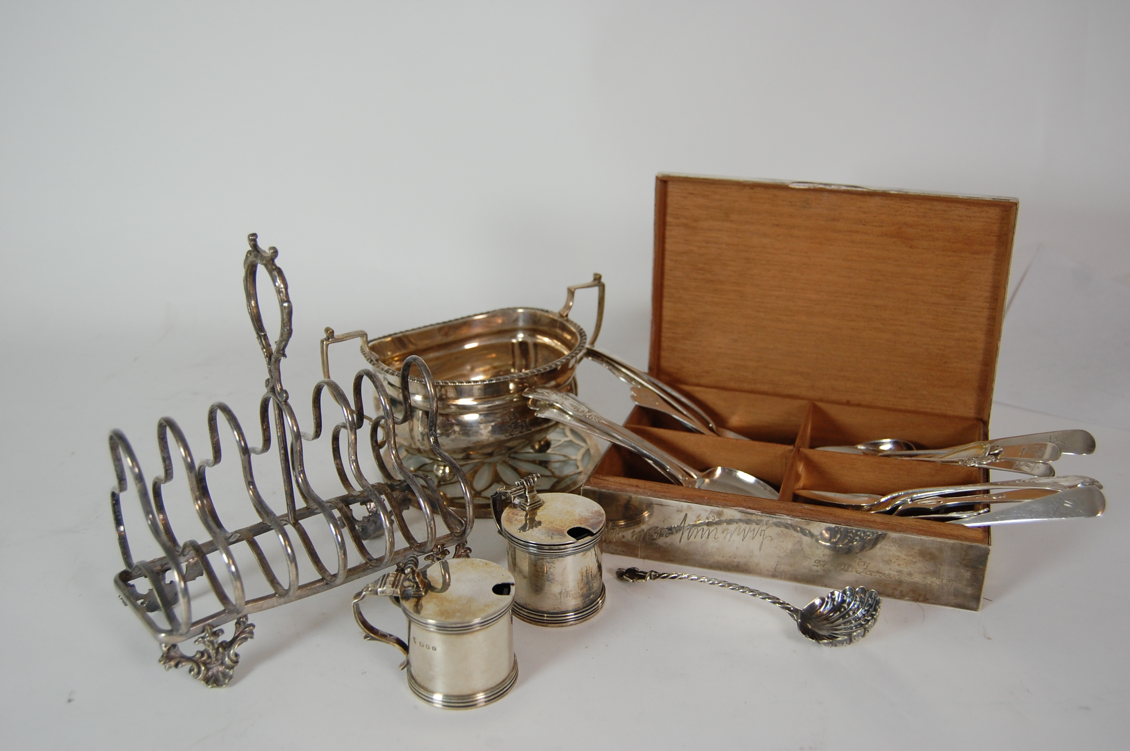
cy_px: 376
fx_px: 1129
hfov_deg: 53.2
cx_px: 565
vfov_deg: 36.8
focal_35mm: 36
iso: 400
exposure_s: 1/80
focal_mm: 24
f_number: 4.5
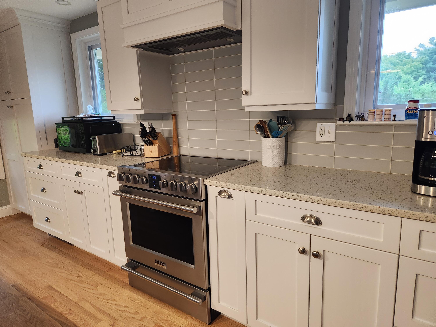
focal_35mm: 23
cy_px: 164
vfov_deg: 58.9
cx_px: 218
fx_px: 290
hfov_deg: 73.9
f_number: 1.8
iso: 400
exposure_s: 1/120
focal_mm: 5.4
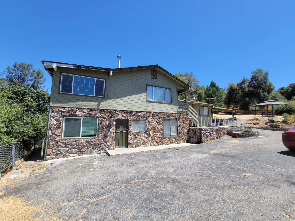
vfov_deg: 89.9
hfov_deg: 106.2
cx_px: 148
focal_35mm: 13
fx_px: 111
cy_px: 110
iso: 64
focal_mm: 2.2
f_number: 2.2
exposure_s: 1/1265
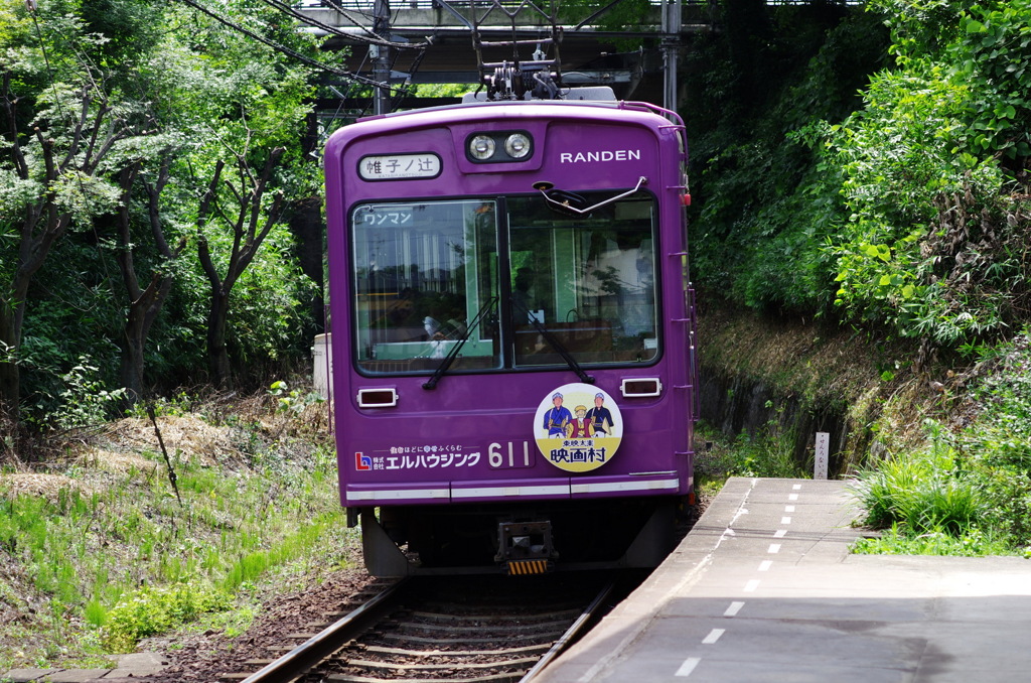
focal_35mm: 105
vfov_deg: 13.0
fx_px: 3001
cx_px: 516
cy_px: 342
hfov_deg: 19.5
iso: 100
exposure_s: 1/320
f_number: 3.2
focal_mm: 70
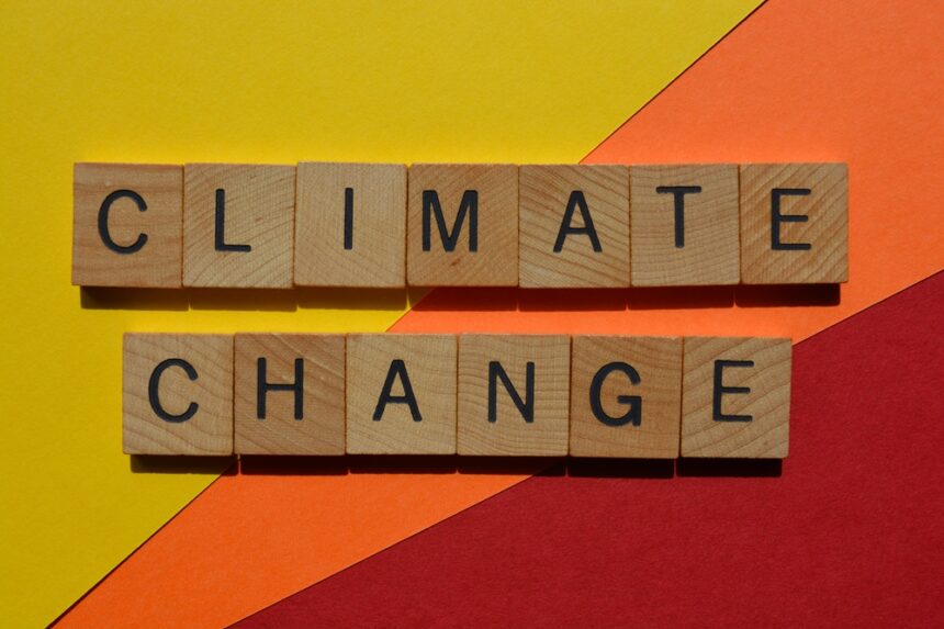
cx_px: 472
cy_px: 314
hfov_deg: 43.6
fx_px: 1180
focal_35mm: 45
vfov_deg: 29.9
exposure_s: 1/250
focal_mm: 30
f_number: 8
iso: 100
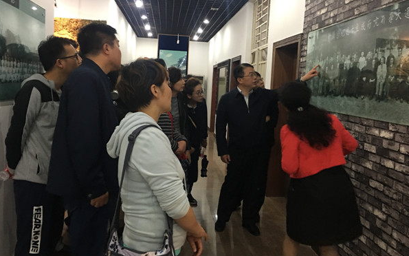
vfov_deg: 40.5
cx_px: 204
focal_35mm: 31
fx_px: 346
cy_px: 111
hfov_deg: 61.2
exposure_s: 1/10
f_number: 2.2
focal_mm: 4.15
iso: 80
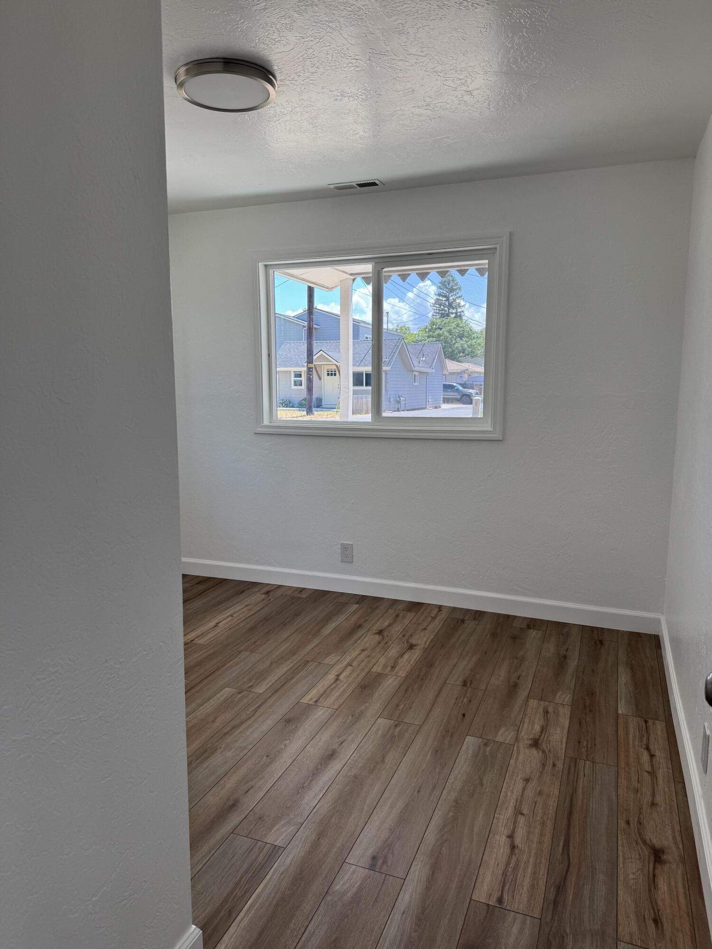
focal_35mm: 24
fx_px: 658
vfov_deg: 71.6
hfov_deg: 56.8
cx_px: 356
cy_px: 474
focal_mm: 6.76
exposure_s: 1/282
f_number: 1.78
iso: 80
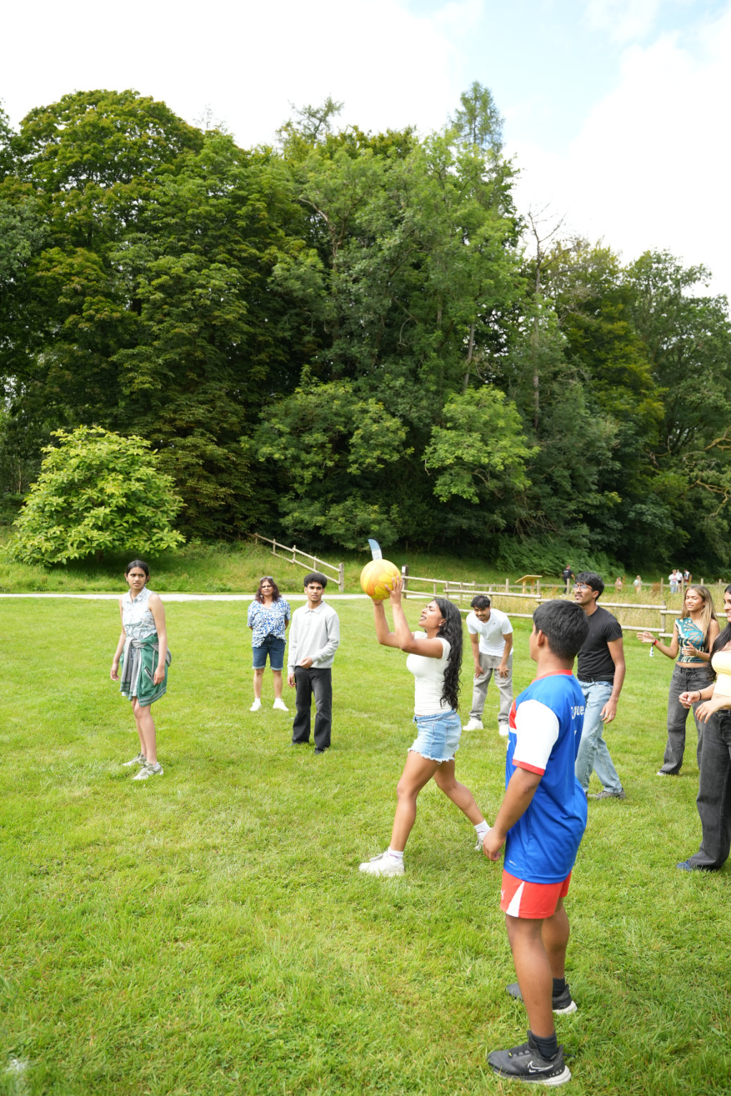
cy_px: 548
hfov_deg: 53.1
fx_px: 731
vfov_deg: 73.7
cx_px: 366
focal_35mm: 24
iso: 400
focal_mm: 24
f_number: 3.5
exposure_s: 1/800
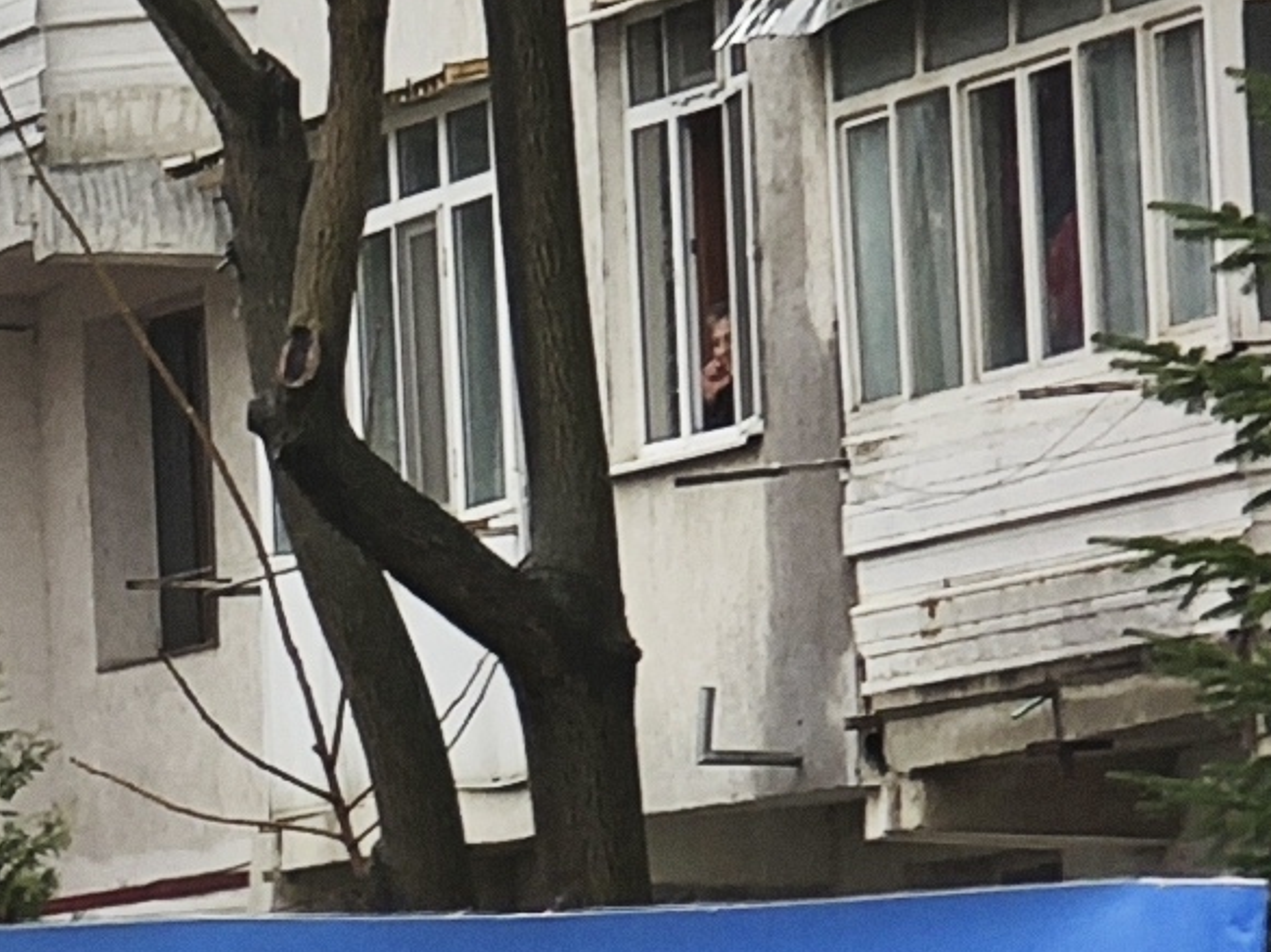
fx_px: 17140
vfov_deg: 3.2
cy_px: 2162
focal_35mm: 467
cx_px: -1438
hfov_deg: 4.2
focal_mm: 7.06
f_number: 2
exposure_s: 1/218
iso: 50
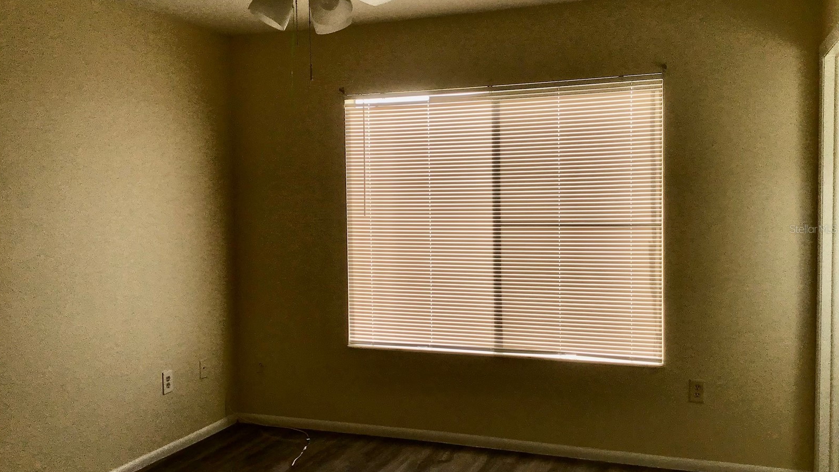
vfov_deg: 34.7
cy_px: 229
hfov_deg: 58.0
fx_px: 756
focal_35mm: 34
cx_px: 417
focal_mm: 3.3
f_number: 2.4
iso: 25
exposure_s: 1/370
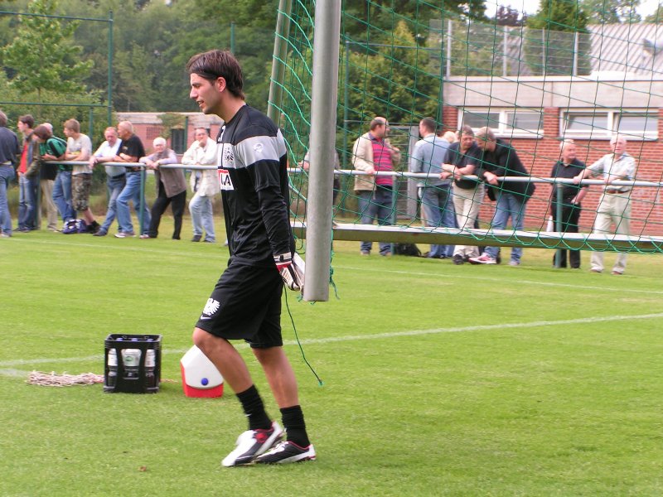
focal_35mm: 104
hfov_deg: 18.9
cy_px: 248
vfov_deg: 14.2
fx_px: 1992
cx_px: 332
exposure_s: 1/160
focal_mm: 15.9
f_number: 5
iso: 50
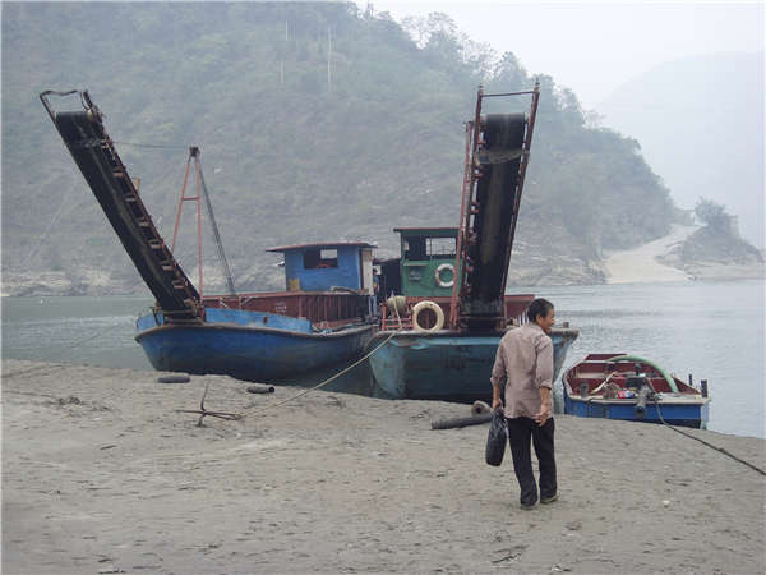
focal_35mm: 60
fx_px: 1328
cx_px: 383
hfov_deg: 32.2
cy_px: 288
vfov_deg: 24.4
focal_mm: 10.2
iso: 80
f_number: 3.9
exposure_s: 1/250
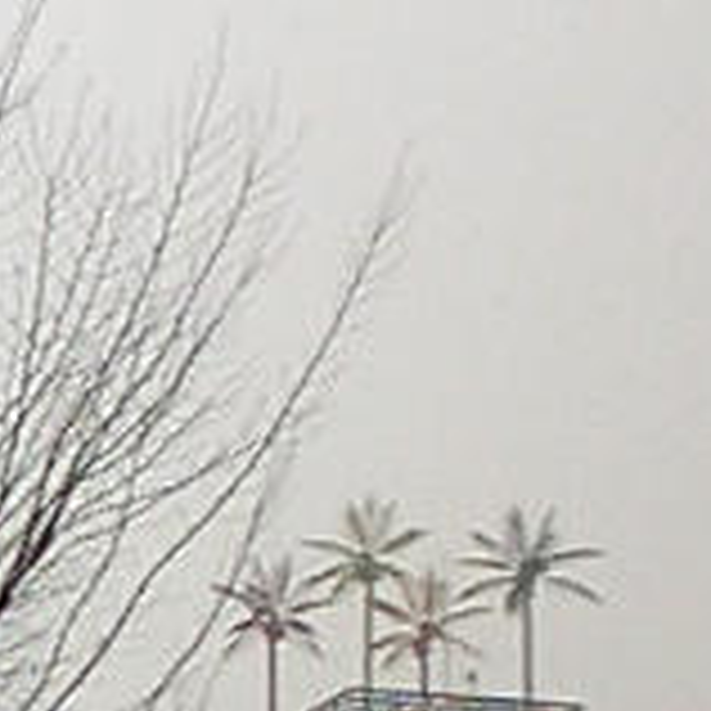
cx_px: -958
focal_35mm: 265
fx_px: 6158
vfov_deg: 6.5
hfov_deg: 6.3
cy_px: 1292
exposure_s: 1/640
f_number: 3.5
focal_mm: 5.6
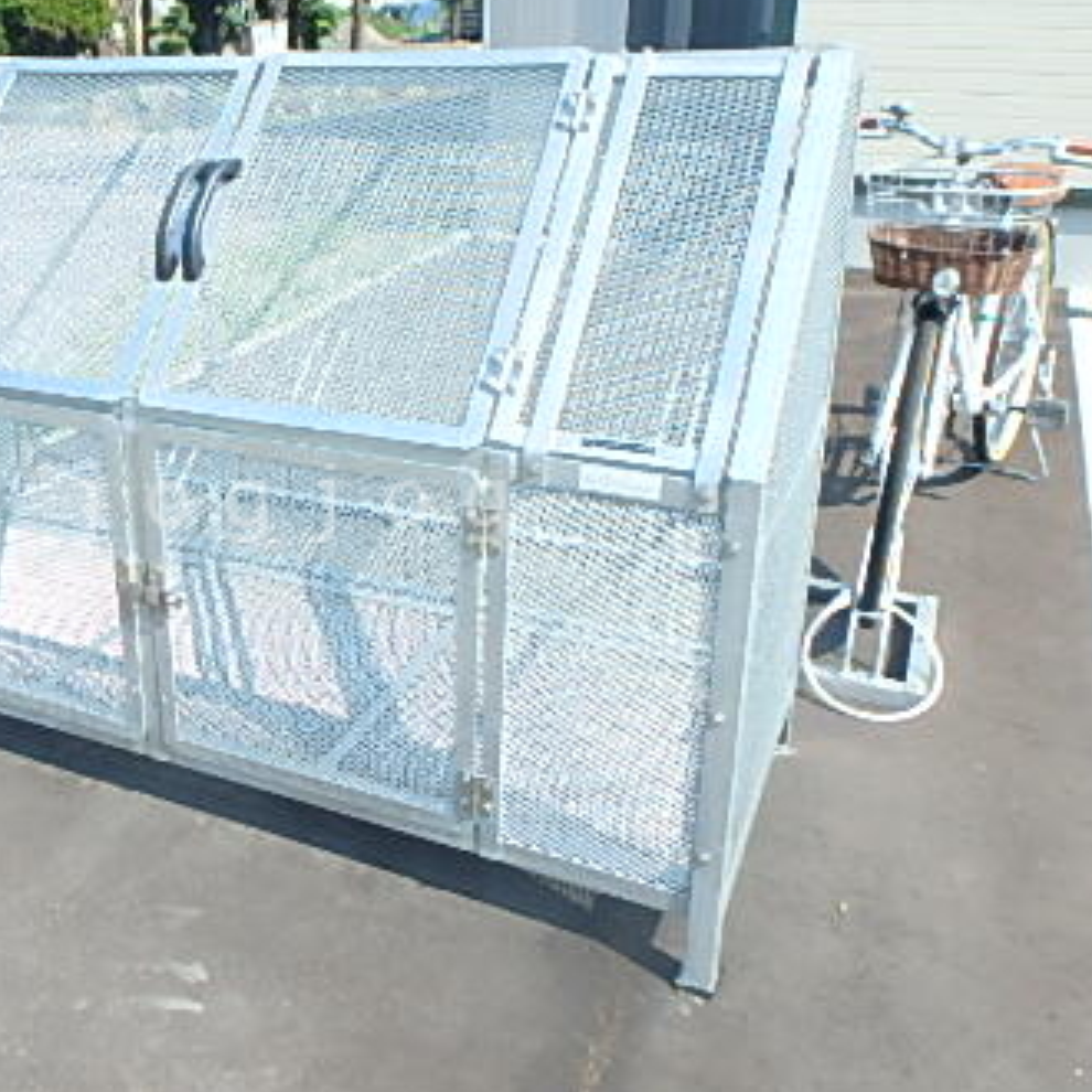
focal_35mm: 36
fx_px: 1285
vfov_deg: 46.0
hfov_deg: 44.8
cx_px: 298
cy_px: 503
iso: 125
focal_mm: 3.7
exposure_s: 1/500
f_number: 3.5
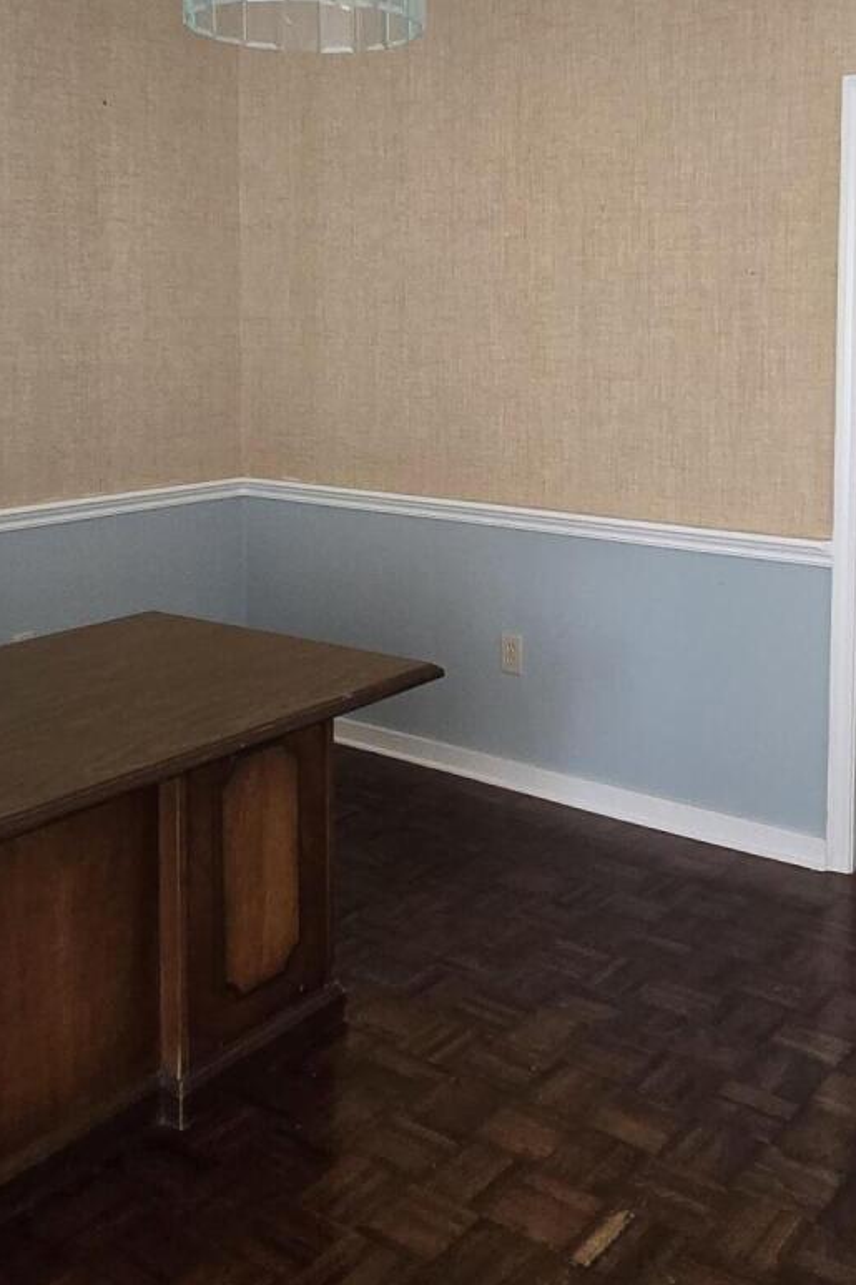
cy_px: 399
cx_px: 539
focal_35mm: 35
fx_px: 1249
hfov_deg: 37.6
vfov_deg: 53.1
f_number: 2.2
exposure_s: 1/60
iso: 400
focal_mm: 2.2
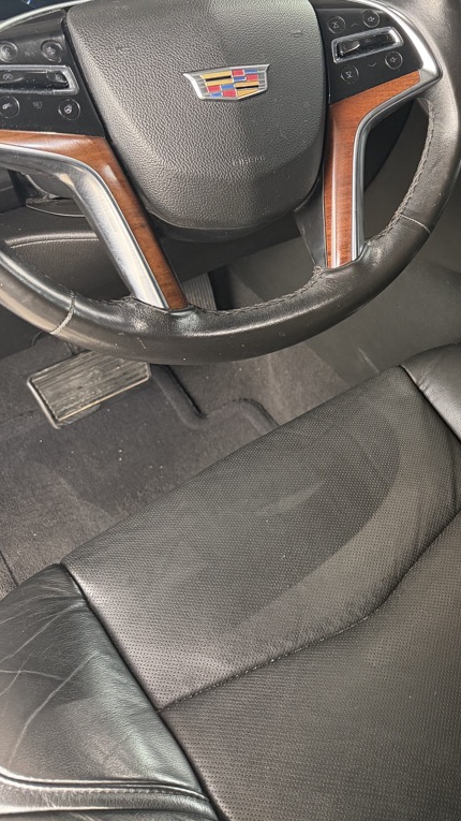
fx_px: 891
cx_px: 476
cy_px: 215
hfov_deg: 27.1
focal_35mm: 41
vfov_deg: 47.7
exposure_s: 1/60
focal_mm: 6.76
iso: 320
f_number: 1.78
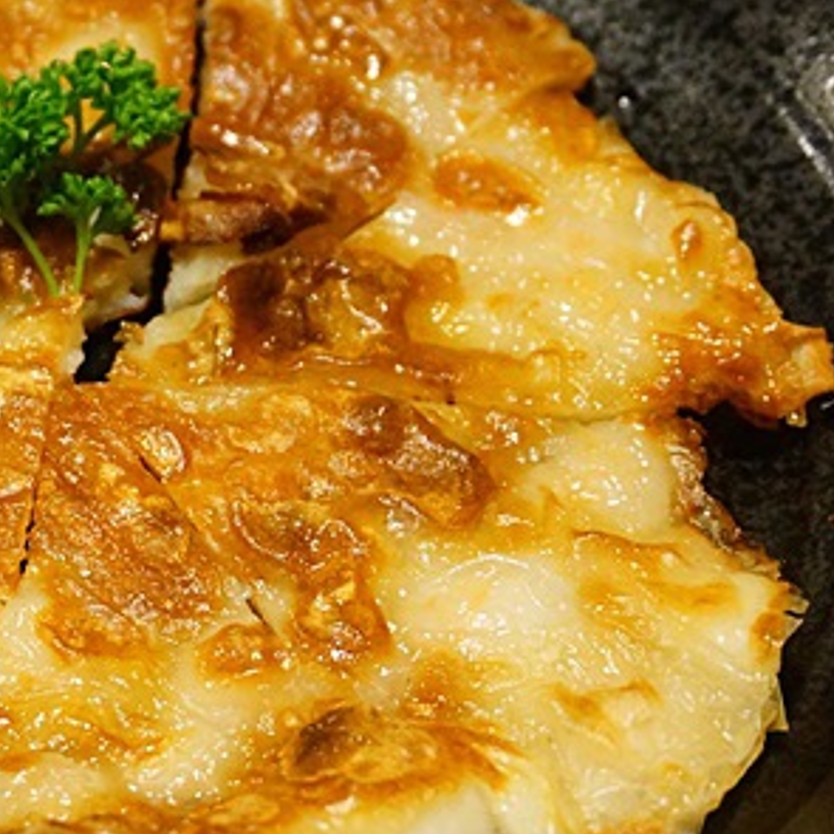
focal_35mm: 93
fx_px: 2539
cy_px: 435
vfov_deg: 18.7
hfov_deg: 18.0
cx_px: -59
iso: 3200
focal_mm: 27
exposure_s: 1/60
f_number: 4.5
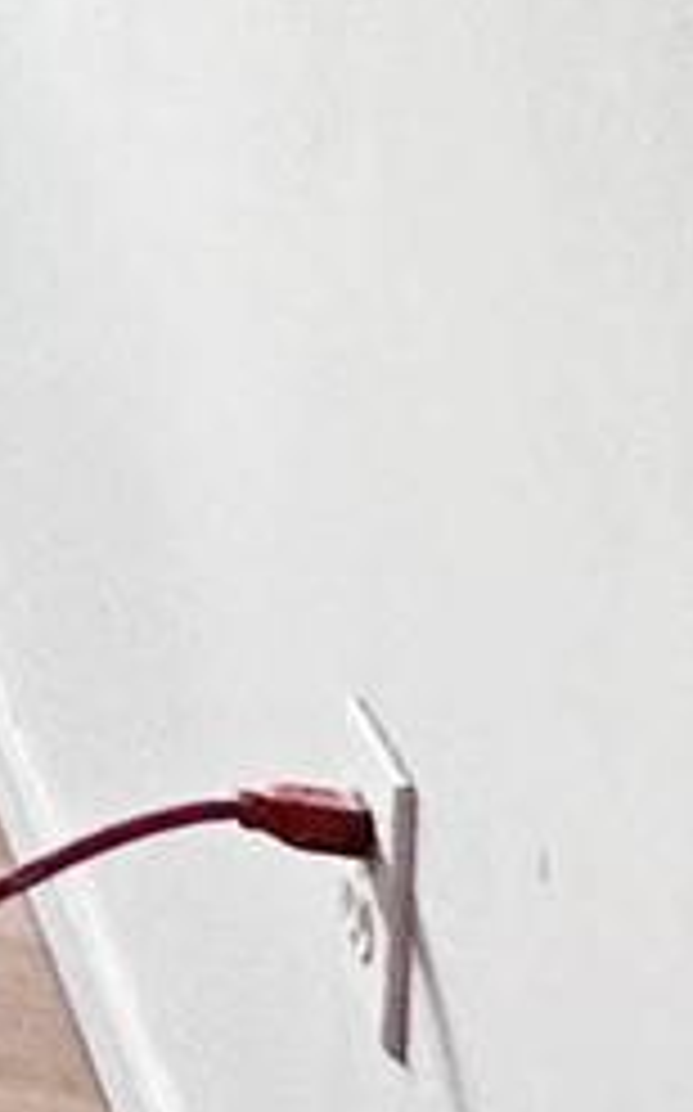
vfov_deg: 15.6
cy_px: -576
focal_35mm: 123
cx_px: -3614
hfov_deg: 5.0
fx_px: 3723
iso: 80
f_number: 2.2
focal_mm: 2.22
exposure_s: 1/99
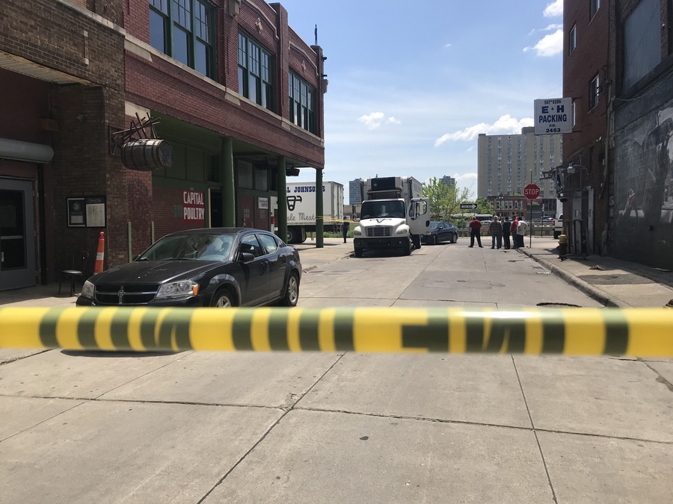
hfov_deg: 63.4
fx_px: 544
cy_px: 252
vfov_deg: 49.7
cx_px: 336
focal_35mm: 28
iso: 20
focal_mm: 3.99
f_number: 1.8
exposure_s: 1/3300
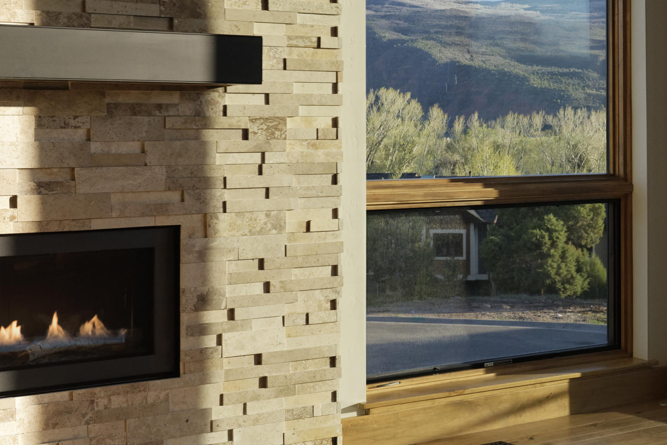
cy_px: 152
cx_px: 525
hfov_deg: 29.8
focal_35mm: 66
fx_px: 1223
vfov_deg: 20.6
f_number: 7.1
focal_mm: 35
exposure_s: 1/640
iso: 640
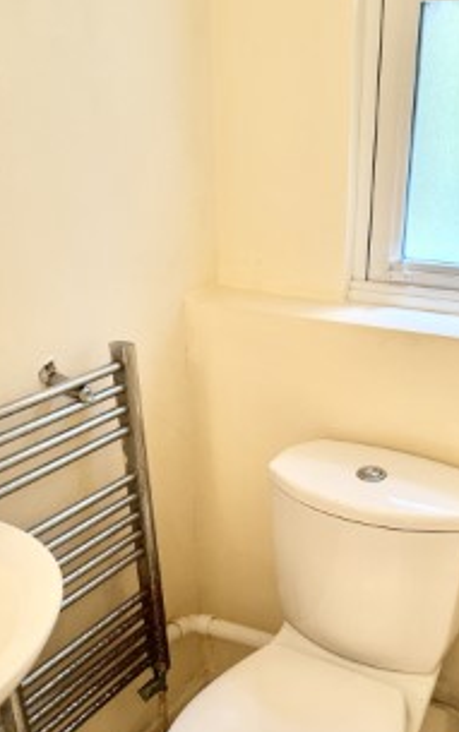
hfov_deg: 32.0
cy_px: 499
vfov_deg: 48.3
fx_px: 799
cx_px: 252
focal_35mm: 40
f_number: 1.78
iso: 320
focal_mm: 6.86
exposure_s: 1/50
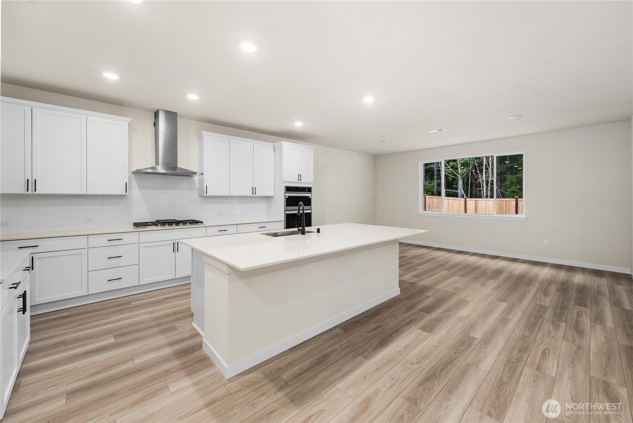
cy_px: 212
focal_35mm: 13
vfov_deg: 85.5
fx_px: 229
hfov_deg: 108.3
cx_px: 316
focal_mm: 13
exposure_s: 1/60
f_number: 7.1
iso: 200
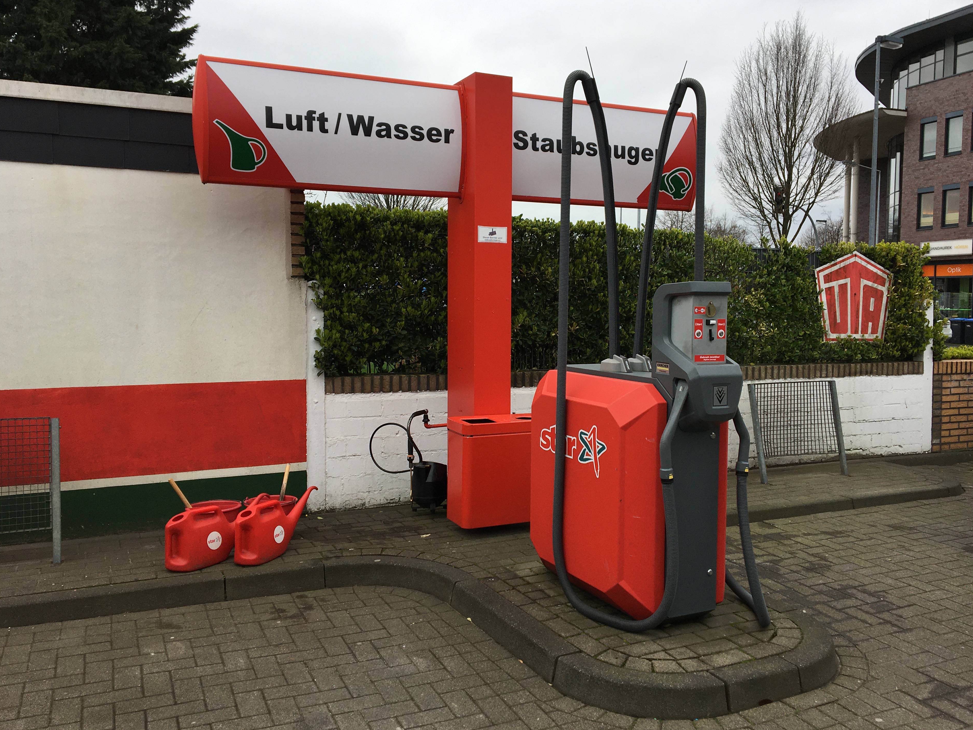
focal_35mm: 31
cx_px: 509
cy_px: 355
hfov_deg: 58.3
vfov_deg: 45.4
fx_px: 871
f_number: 2.2
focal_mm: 4.15
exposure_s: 1/342
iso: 25
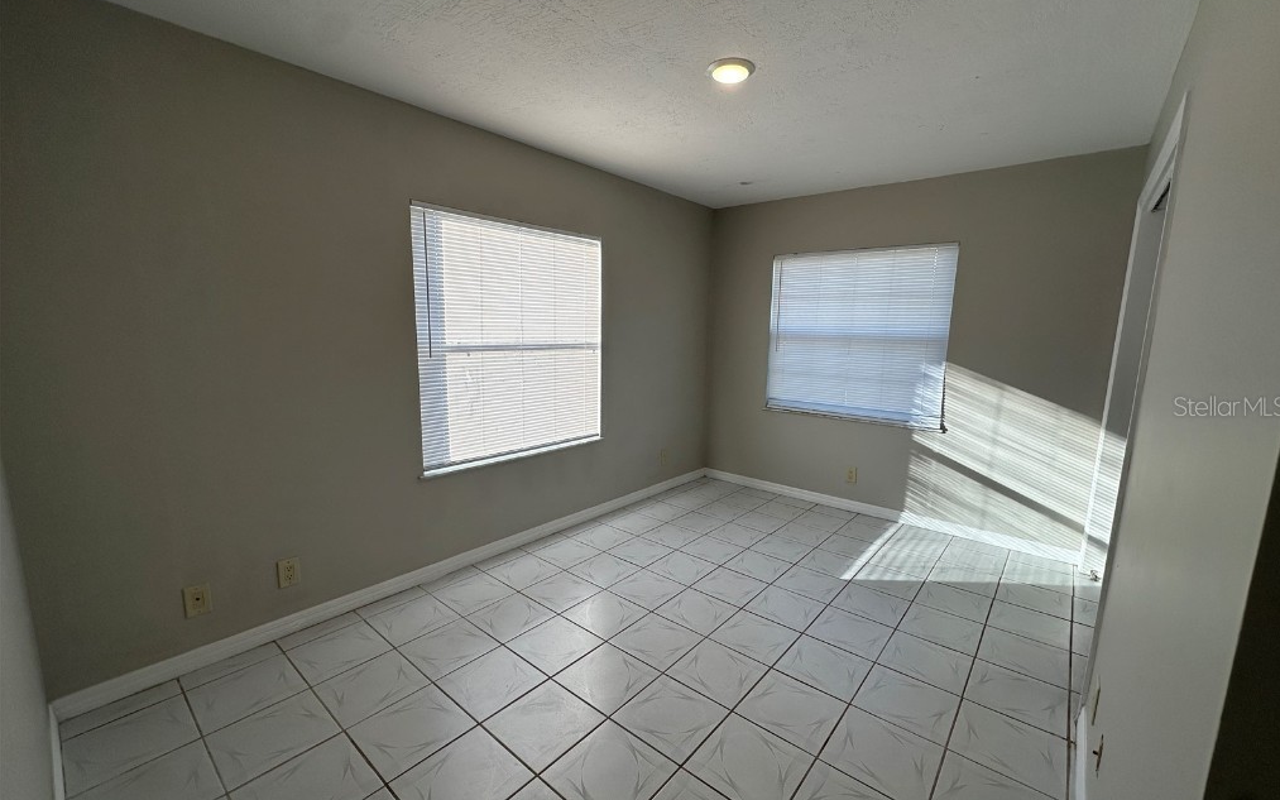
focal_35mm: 15
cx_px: 646
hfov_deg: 101.5
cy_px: 406
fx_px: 523
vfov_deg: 74.8
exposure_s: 1/234
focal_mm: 2.22
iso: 40
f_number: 2.2
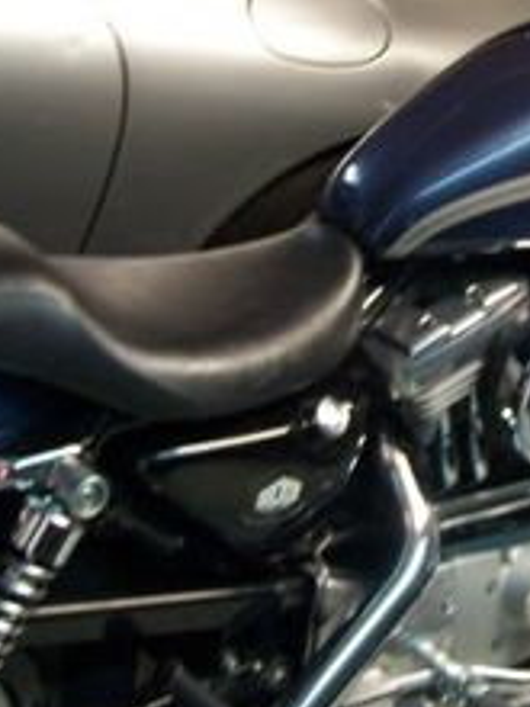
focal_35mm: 83
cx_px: 389
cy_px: 292
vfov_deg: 23.5
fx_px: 1694
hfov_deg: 17.7
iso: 160
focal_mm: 6.3
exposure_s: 1/8
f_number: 2.8
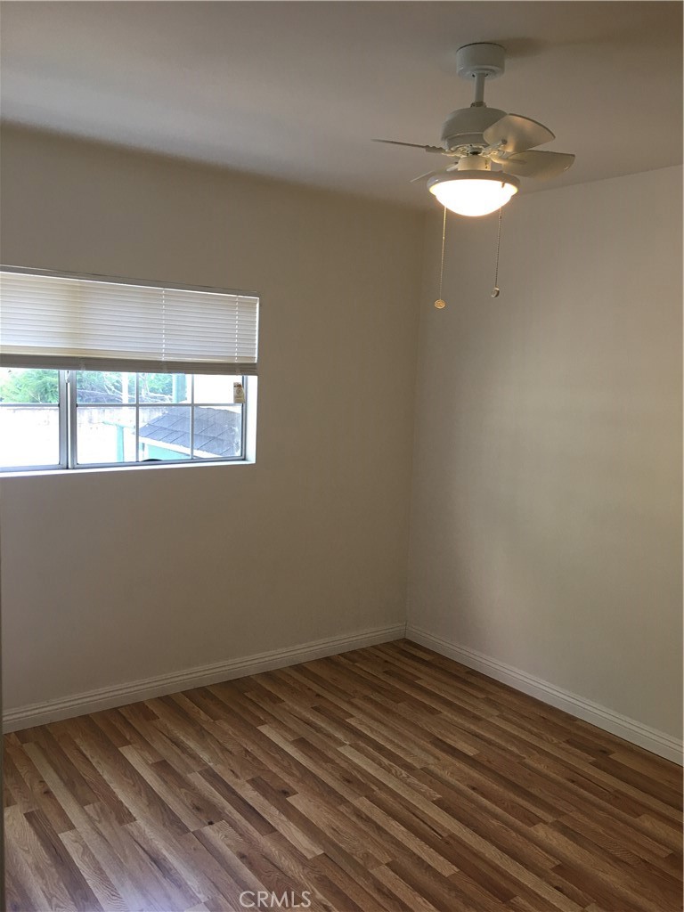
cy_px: 456
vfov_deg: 61.7
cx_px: 342
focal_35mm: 29
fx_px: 764
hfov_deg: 48.2
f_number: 2.2
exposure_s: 1/15
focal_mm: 4.15
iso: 25
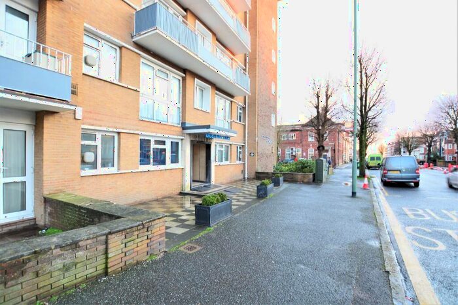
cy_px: 152
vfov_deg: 77.4
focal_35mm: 15
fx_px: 191
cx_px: 229
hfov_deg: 100.4
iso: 180
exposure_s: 1/15
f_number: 3.5
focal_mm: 10
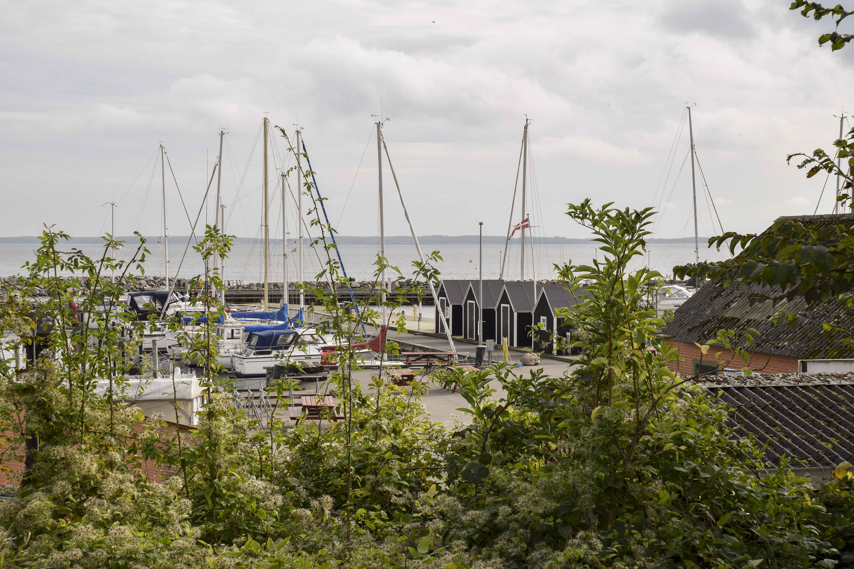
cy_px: 284
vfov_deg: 23.8
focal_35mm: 57
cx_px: 427
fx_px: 1352
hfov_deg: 35.1
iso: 200
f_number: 9
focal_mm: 38
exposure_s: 1/320
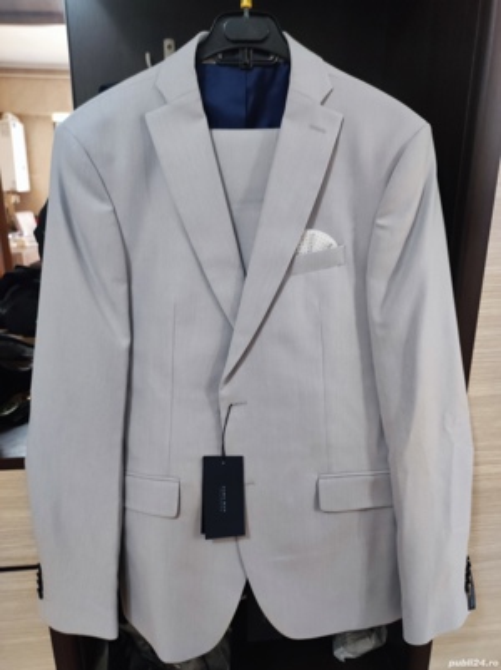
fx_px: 483
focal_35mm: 25
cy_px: 335
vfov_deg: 69.4
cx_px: 250
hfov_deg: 54.8
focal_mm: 4.7
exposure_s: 1/25
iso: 1489
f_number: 1.79
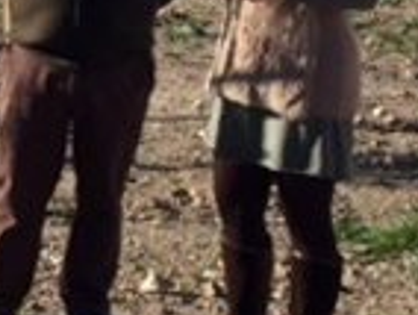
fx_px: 1706
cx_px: -112
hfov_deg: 13.5
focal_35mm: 141
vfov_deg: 10.3
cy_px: -106
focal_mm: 4.15
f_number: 2.2
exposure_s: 1/1647
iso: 32
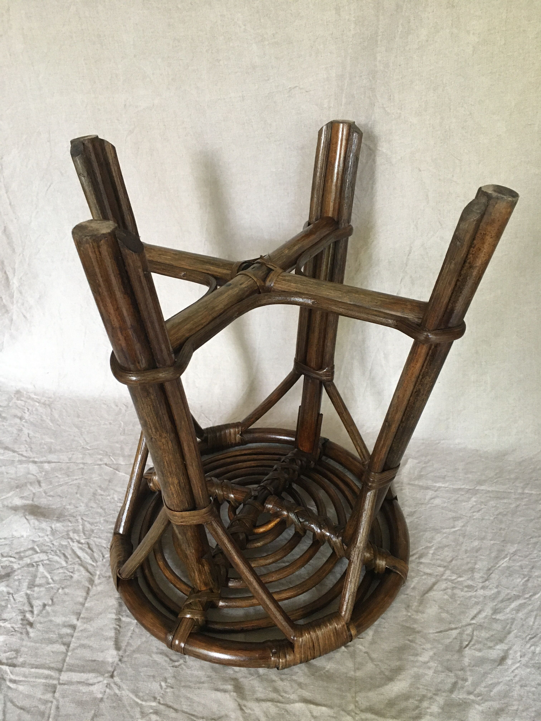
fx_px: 604
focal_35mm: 29
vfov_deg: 61.7
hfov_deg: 48.2
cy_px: 360
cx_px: 270
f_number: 2.2
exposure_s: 1/17
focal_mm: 4.15
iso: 200
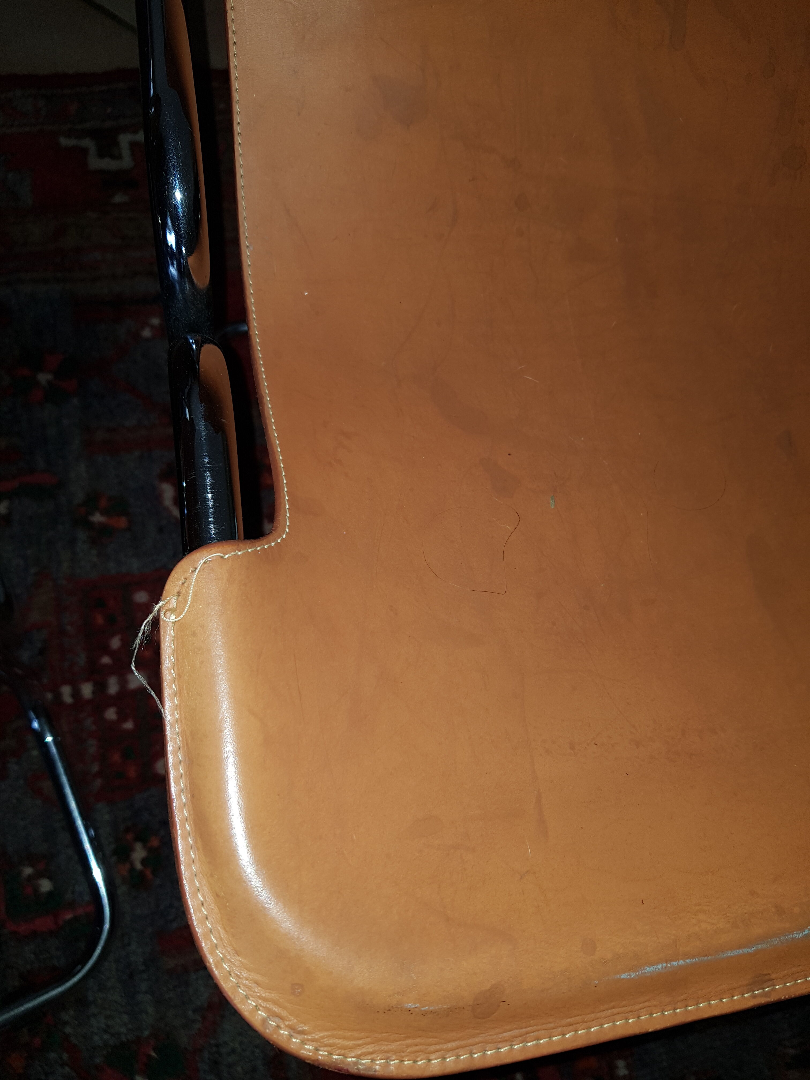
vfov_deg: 67.3
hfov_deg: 53.1
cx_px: 405
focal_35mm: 26
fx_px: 811
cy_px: 540
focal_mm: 4.3
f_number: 1.7
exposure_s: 1/57
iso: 40
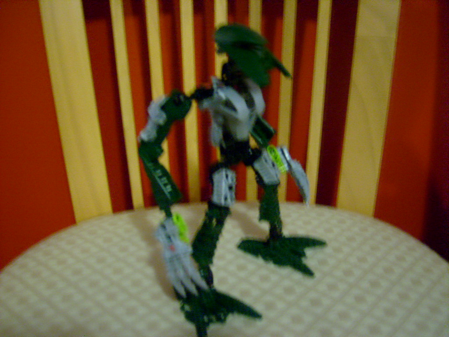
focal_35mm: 35
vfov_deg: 40.7
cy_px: 168
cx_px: 224
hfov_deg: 52.6
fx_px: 454
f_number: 2.8
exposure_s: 1/2
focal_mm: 5.8
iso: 200
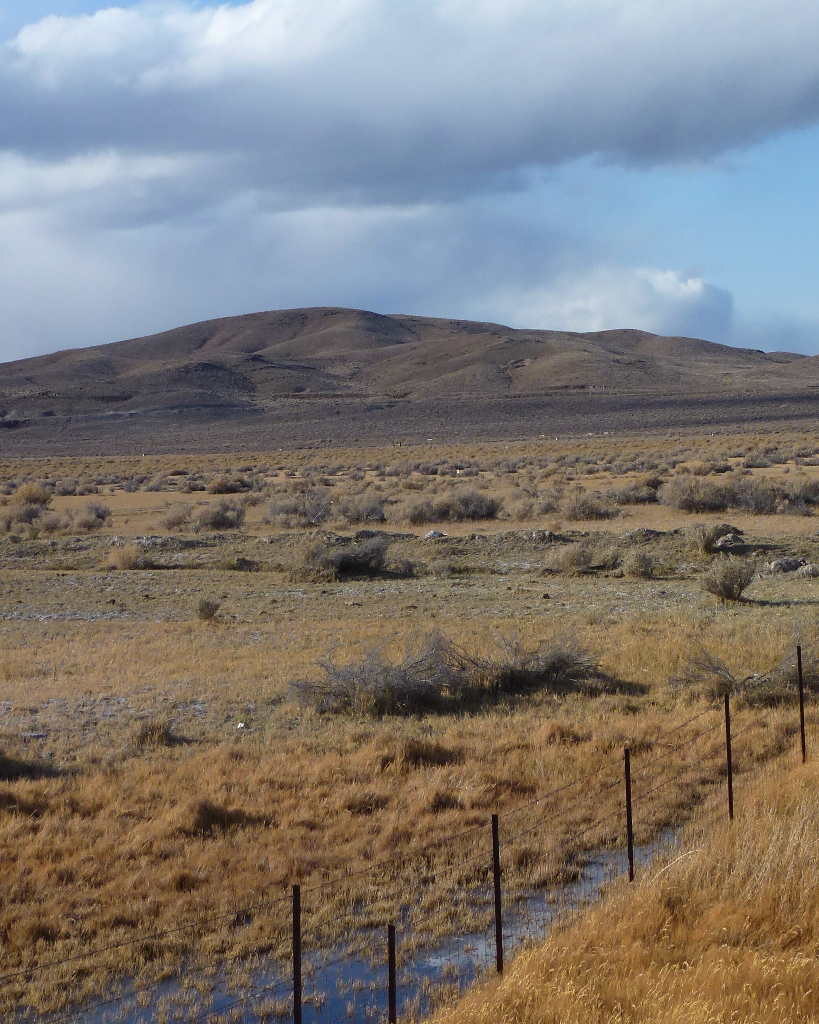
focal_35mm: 74
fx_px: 2242
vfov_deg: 25.7
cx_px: 505
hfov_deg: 20.7
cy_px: 516
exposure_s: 1/800
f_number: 4.1
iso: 100
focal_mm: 8.7
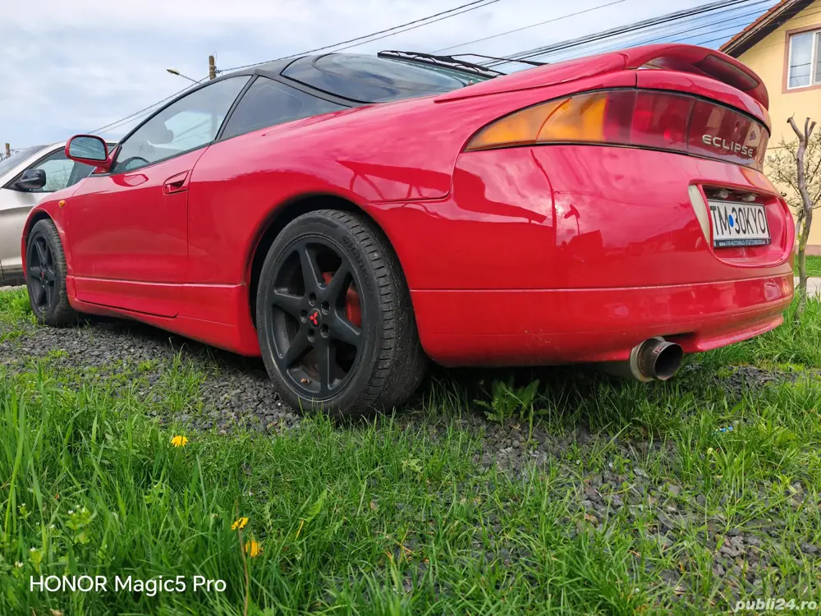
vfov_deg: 51.4
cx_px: 410
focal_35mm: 27
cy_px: 308
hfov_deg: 65.3
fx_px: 640
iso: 50
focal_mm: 7.62
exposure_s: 1/1900
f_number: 1.6
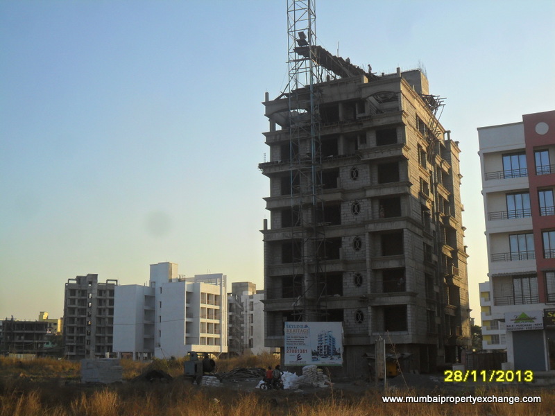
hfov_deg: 42.9
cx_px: 278
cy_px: 208
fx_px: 705
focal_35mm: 44
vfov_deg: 32.9
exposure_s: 1/500
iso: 100
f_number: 4.5
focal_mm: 7.8
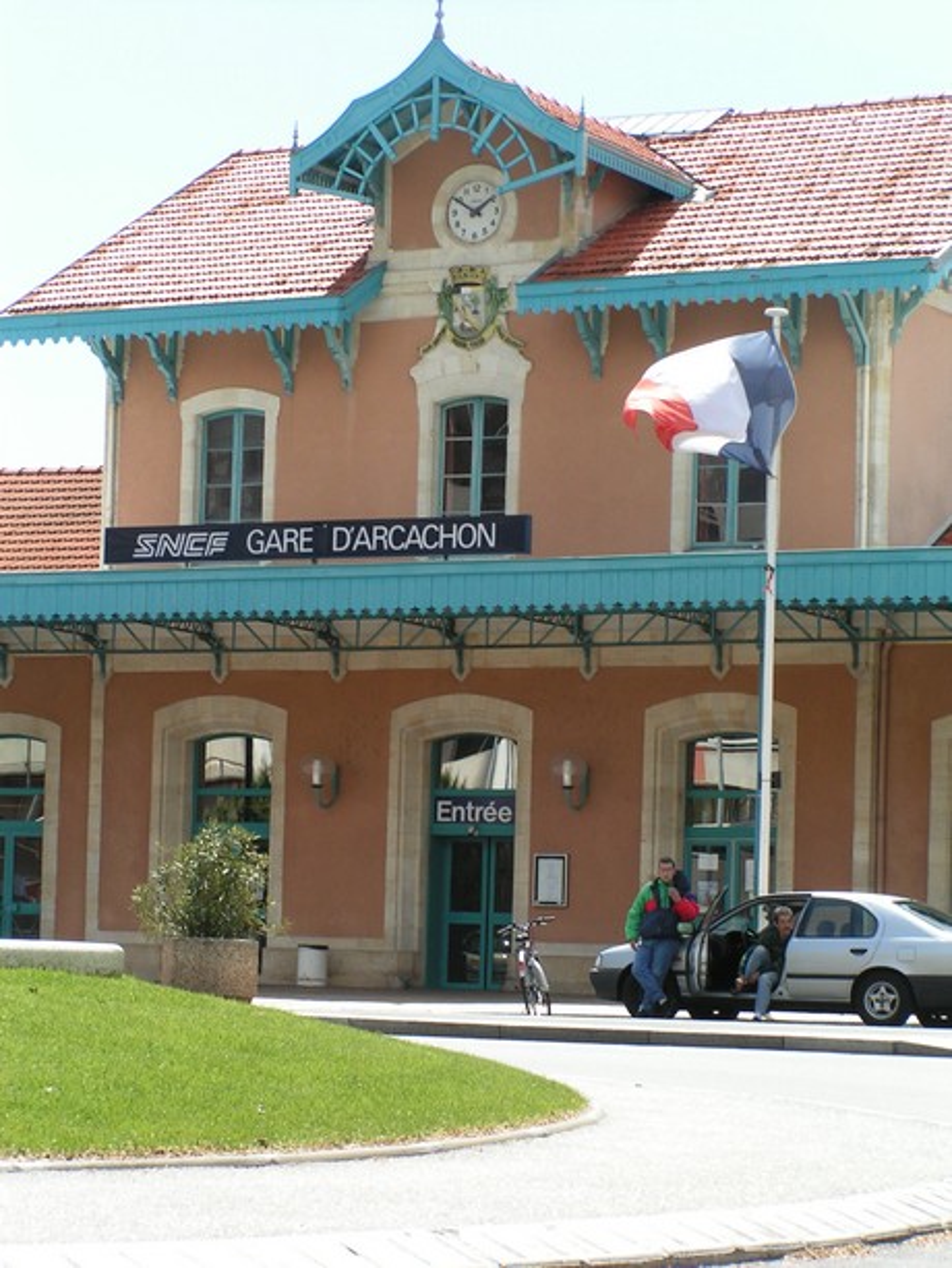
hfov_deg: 13.7
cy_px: 634
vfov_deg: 18.2
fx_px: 3959
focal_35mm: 108
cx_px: 476
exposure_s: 1/250
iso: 50
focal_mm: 16.6
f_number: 5.6
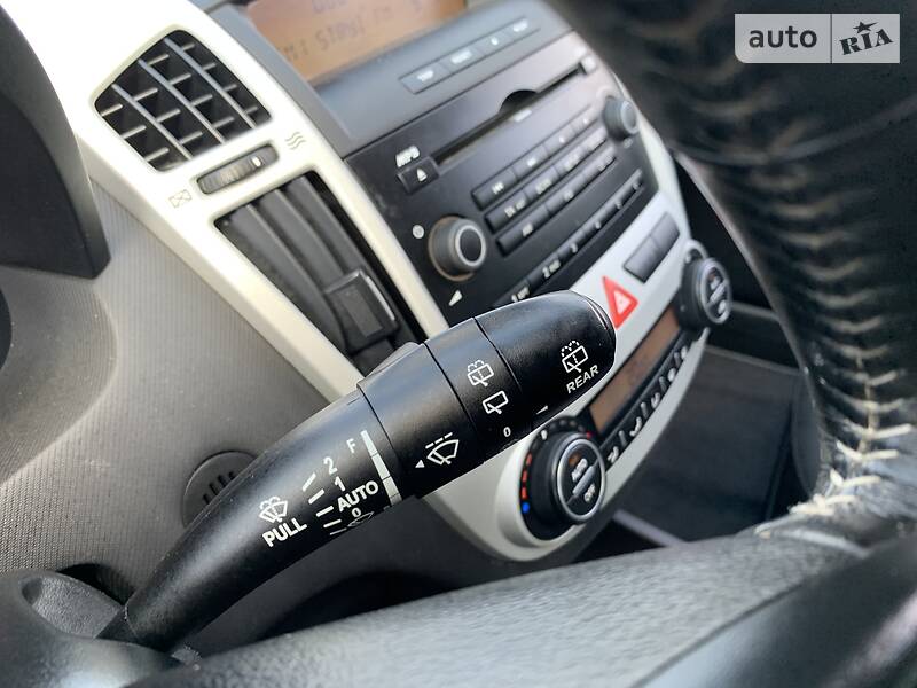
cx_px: 458
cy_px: 344
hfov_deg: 67.3
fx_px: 689
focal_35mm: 26
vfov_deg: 53.1
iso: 64
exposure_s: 1/121
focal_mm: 4.2
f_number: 1.8
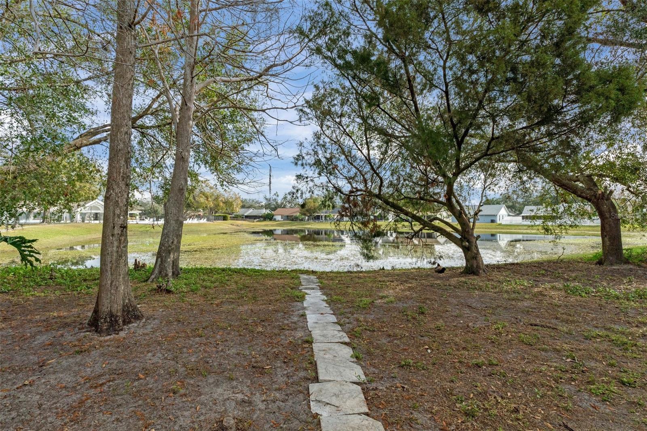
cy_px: 216
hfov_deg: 90.0
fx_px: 323
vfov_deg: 67.4
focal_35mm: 18
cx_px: 324
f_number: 8
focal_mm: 12
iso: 320
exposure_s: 1/400
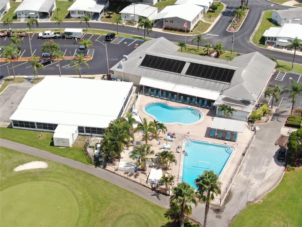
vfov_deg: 30.3
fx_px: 419
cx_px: 151
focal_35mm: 48
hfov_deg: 39.7
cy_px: 114
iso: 100
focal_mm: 8.6
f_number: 3.8
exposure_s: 1/320
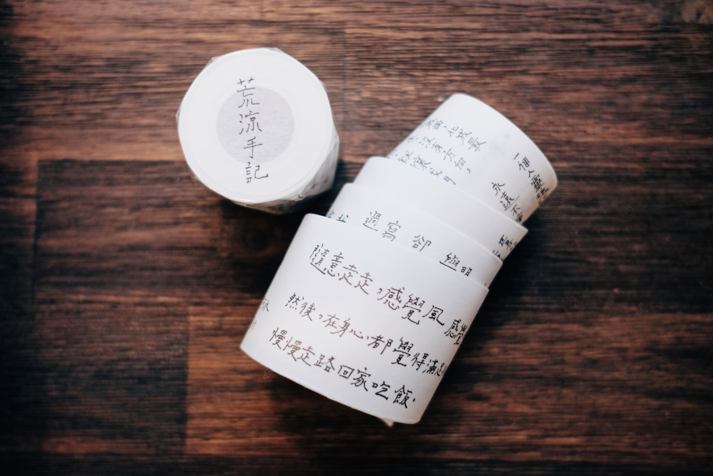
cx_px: 356
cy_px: 238
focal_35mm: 35
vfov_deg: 37.9
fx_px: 693
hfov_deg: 54.4
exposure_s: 1/180
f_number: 2.8
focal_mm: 23
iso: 1600
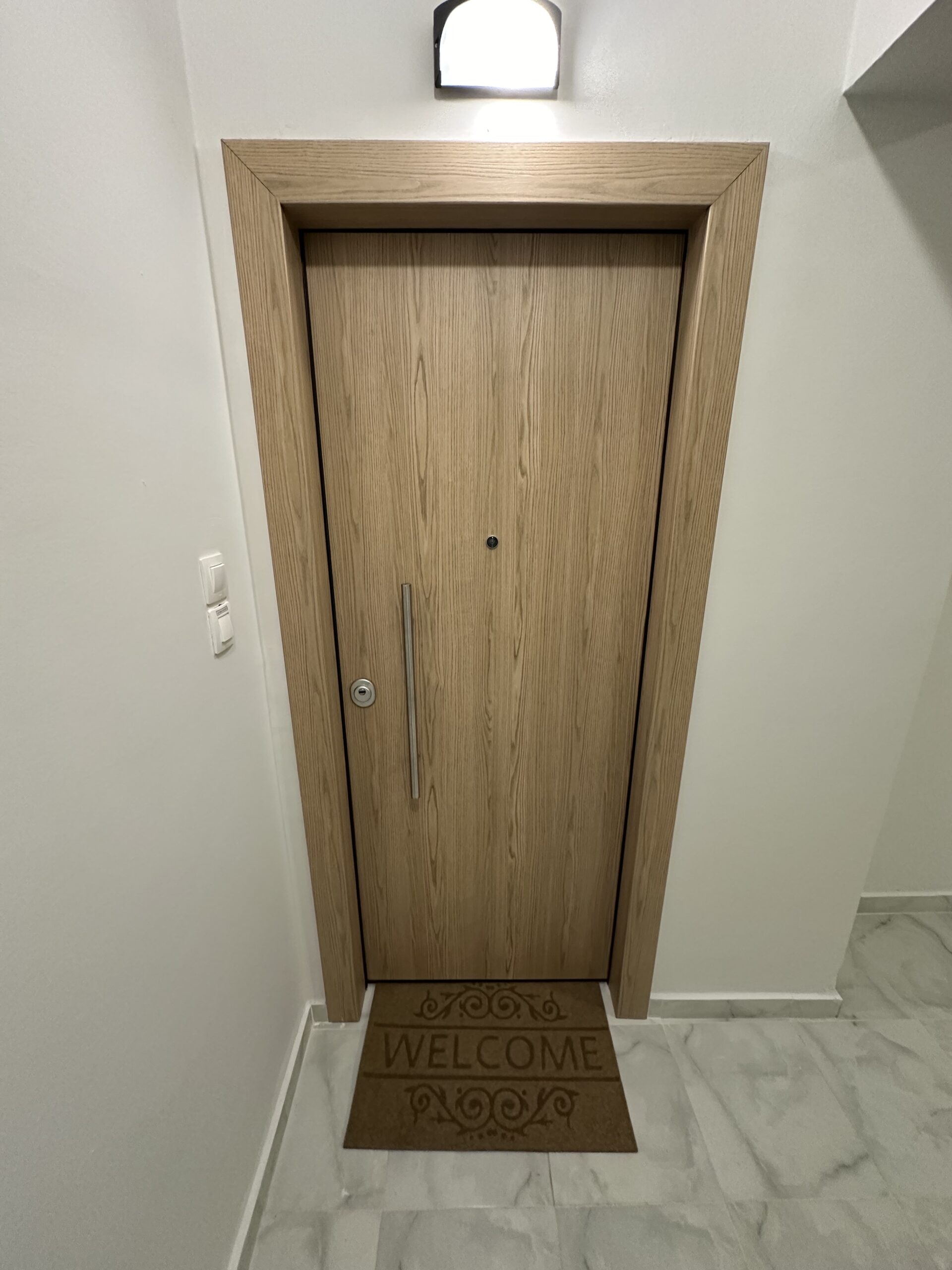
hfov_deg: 85.7
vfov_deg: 102.1
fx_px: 513
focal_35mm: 14
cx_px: 476
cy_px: 635
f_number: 2.2
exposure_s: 1/50
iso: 320
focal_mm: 2.22
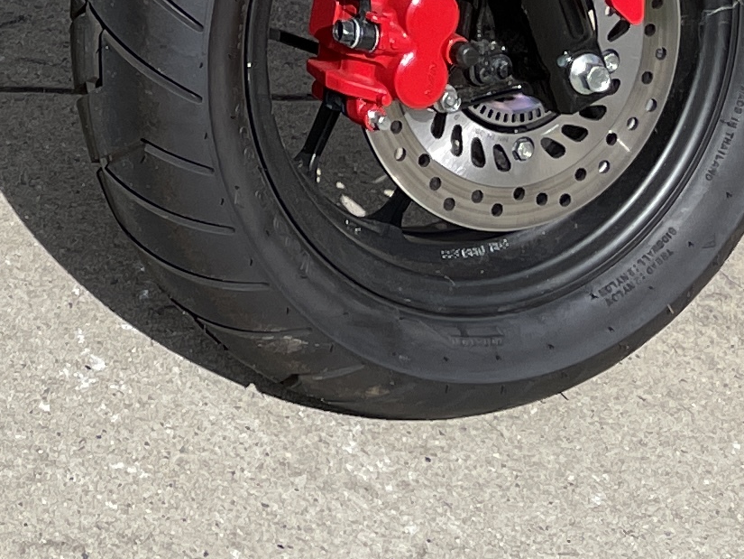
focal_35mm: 127
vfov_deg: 10.5
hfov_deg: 13.6
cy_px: -648
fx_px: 2730
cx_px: -657
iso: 32
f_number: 1.6
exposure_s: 1/2618
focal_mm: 4.2
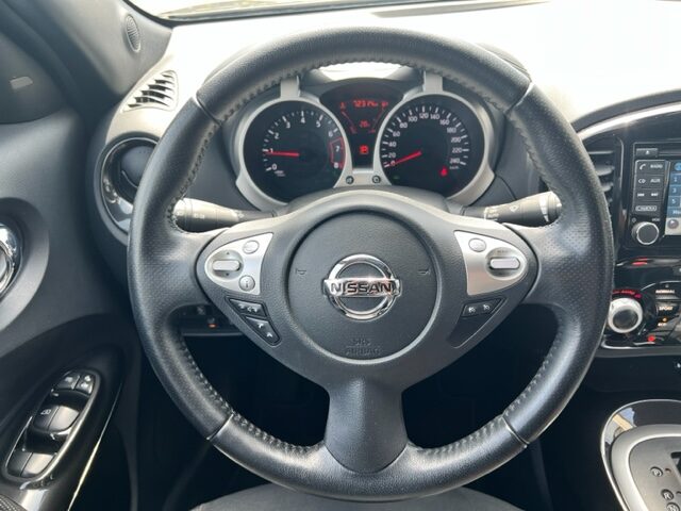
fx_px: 511
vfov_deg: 53.1
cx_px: 340
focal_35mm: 26
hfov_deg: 67.3
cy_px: 256
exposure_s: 1/121
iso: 40
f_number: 1.5
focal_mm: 5.7
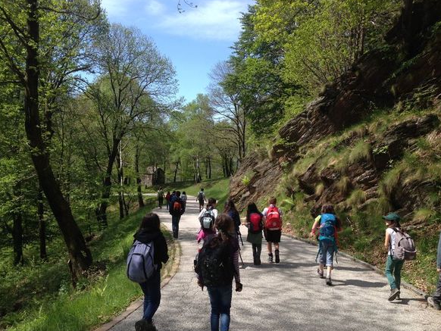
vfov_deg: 41.8
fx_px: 433
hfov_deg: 53.9
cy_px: 168
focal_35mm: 34
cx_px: 215
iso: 50
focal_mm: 4.12
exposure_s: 1/809
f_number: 2.4
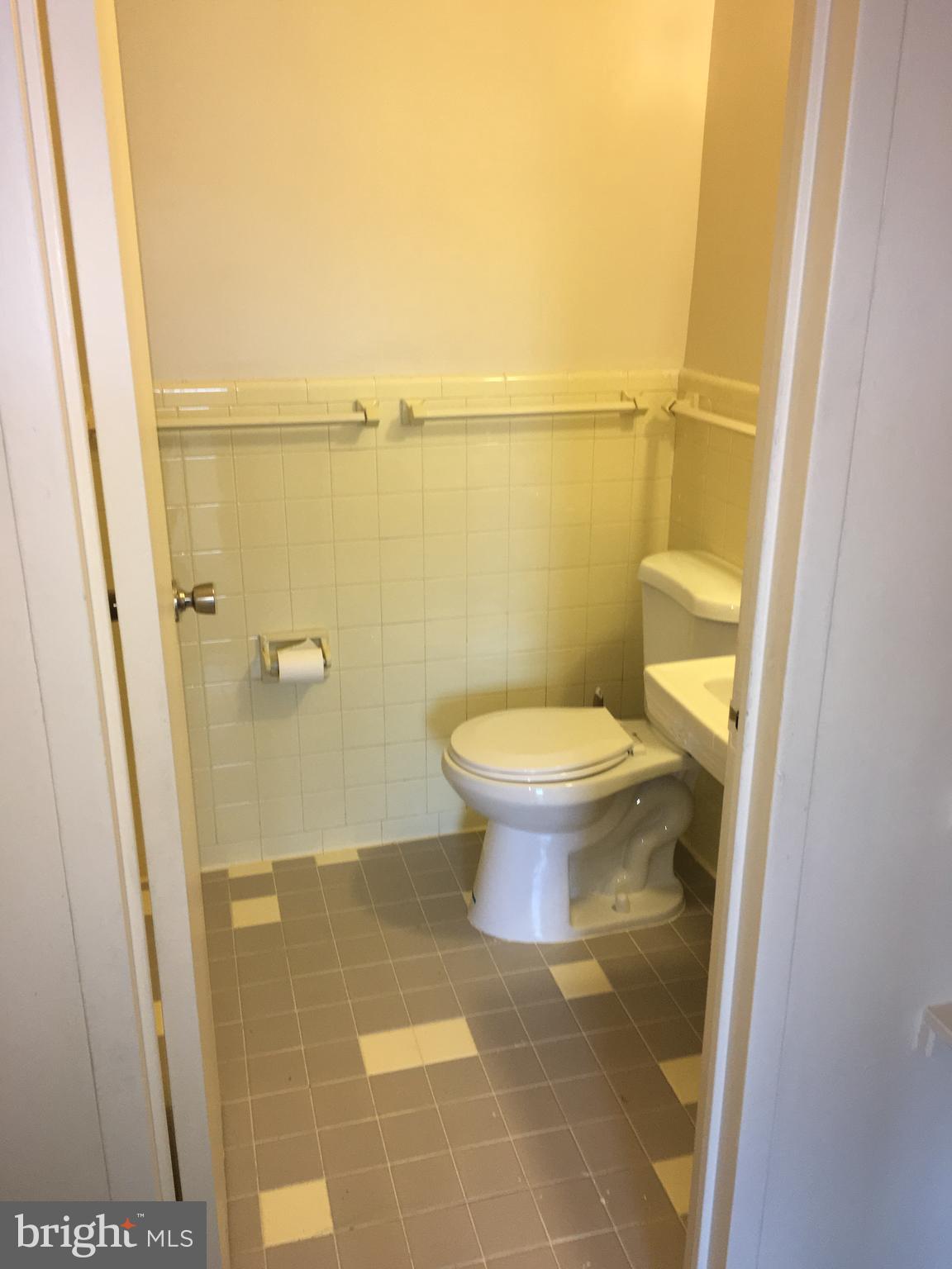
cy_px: 634
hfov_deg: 48.2
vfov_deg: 61.7
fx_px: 1063
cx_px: 476
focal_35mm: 29
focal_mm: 4.15
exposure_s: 1/30
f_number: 2.2
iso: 64
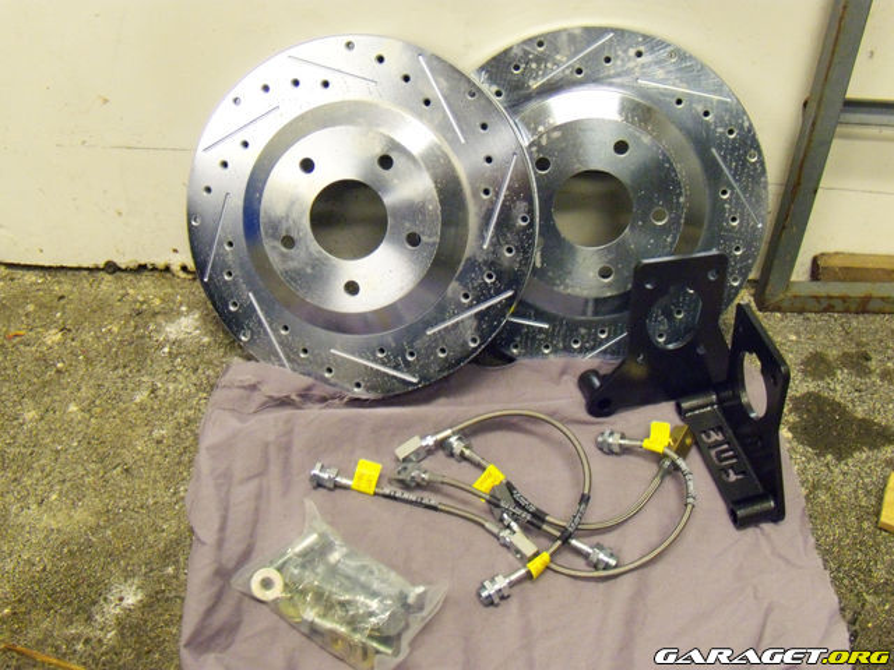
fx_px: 930
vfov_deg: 39.7
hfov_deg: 51.4
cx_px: 447
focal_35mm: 36
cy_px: 335
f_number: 3.6
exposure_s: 1/60
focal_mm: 6.4
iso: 400
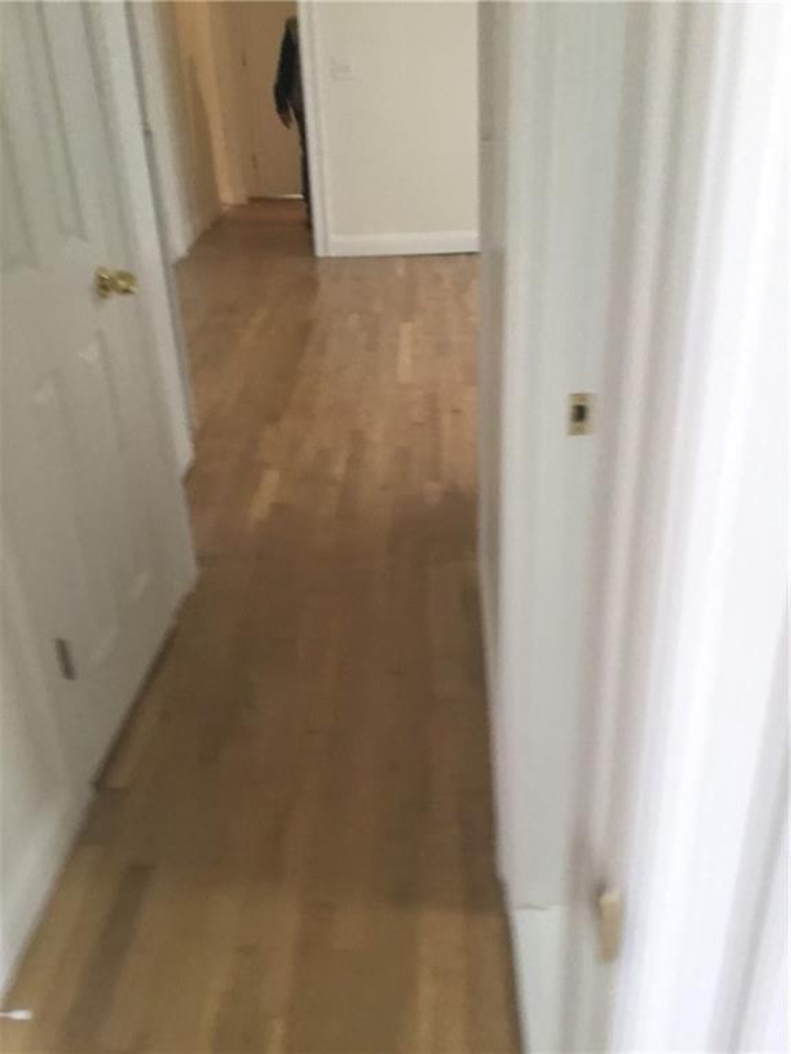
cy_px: 527
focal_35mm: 31
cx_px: 396
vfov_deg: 58.4
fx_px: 944
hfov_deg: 45.4
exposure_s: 1/17
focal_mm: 3.3
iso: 200
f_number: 2.4
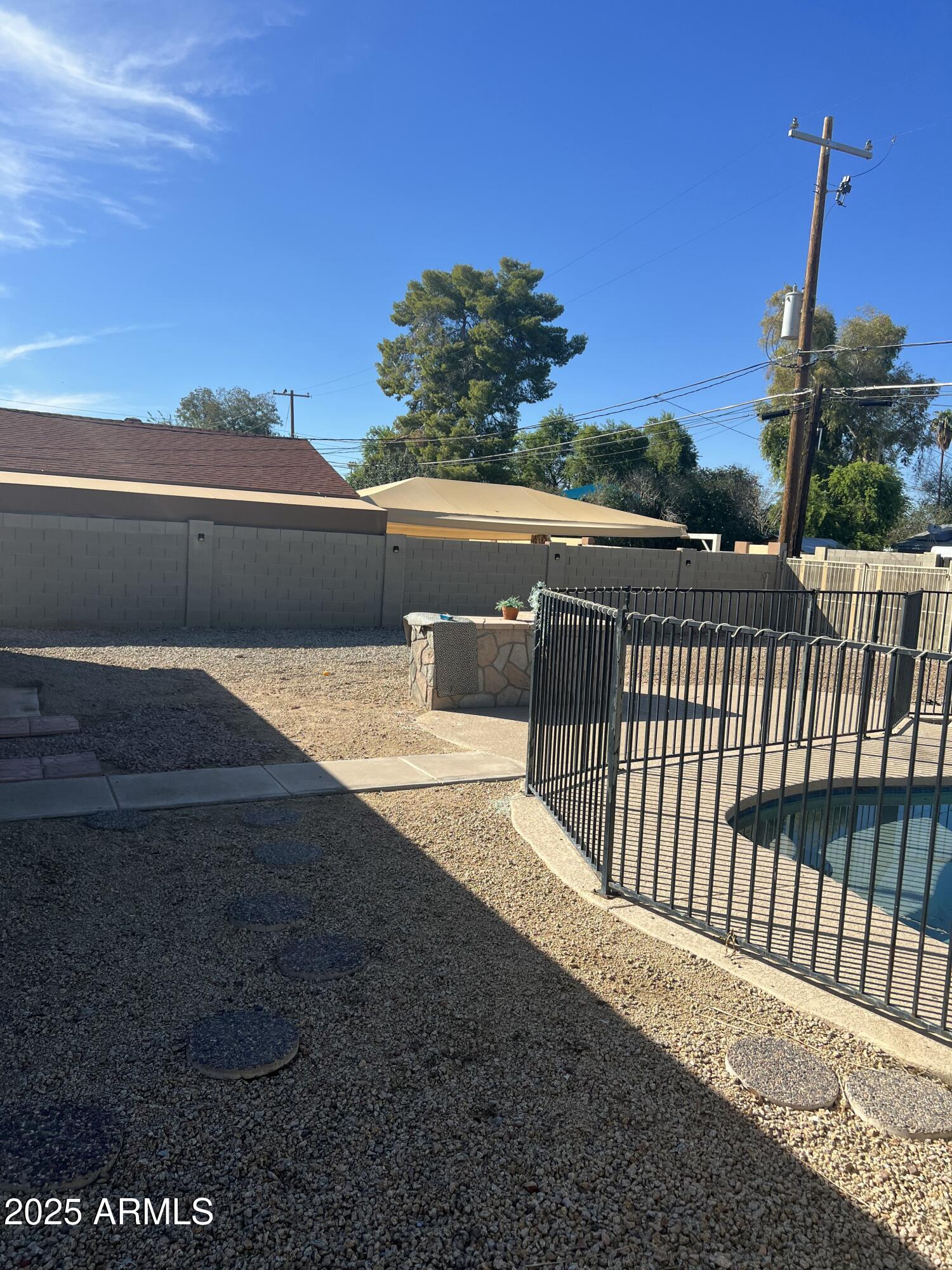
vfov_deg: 67.3
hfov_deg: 53.1
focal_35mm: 26
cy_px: 635
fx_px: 953
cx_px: 476
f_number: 1.5
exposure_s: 1/3704
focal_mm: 5.7
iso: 50
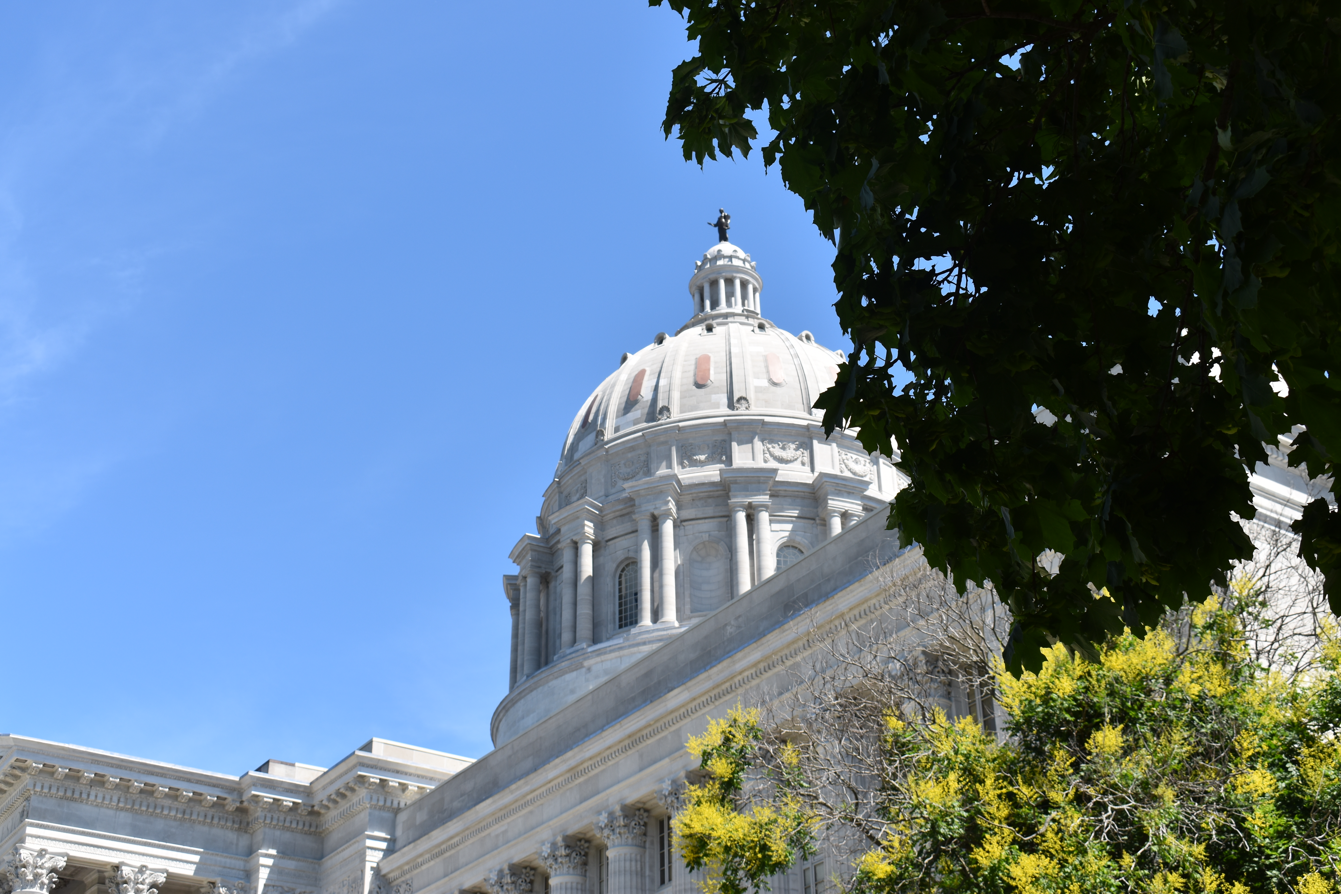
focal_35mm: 46
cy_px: 447
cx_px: 670
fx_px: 1732
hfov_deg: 42.3
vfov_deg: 28.9
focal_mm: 31
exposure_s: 1/250
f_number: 8
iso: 110
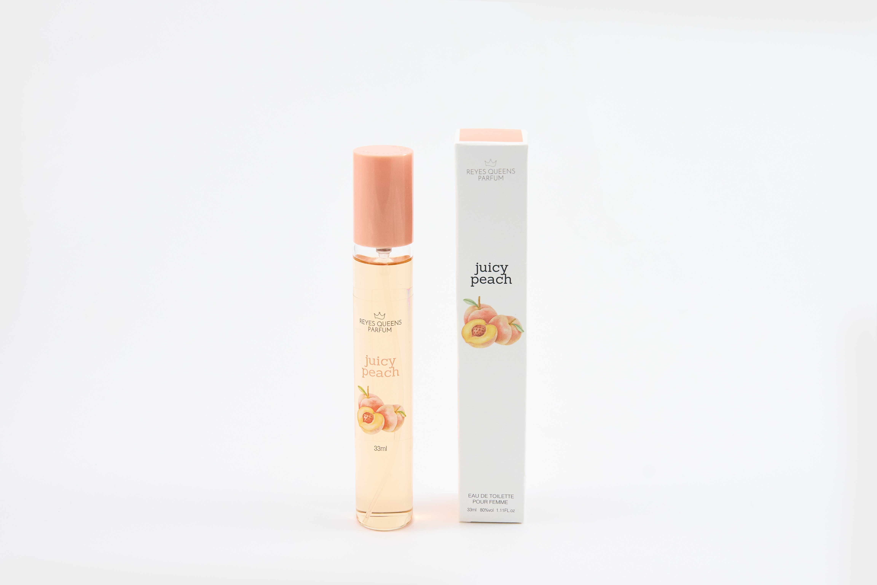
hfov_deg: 38.9
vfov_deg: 26.5
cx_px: 438
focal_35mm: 51
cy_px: 292
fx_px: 1242
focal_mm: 34
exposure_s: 1/160
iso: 400
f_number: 8
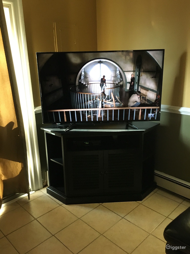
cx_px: 95
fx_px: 212
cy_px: 127
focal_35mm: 29
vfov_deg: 61.7
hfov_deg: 48.2
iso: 200
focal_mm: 4.15
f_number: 2.2
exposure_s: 1/30
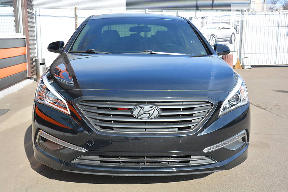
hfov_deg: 43.6
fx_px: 360
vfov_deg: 29.9
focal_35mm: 45
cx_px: 144
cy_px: 96
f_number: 8
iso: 100
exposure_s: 1/125
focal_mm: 30
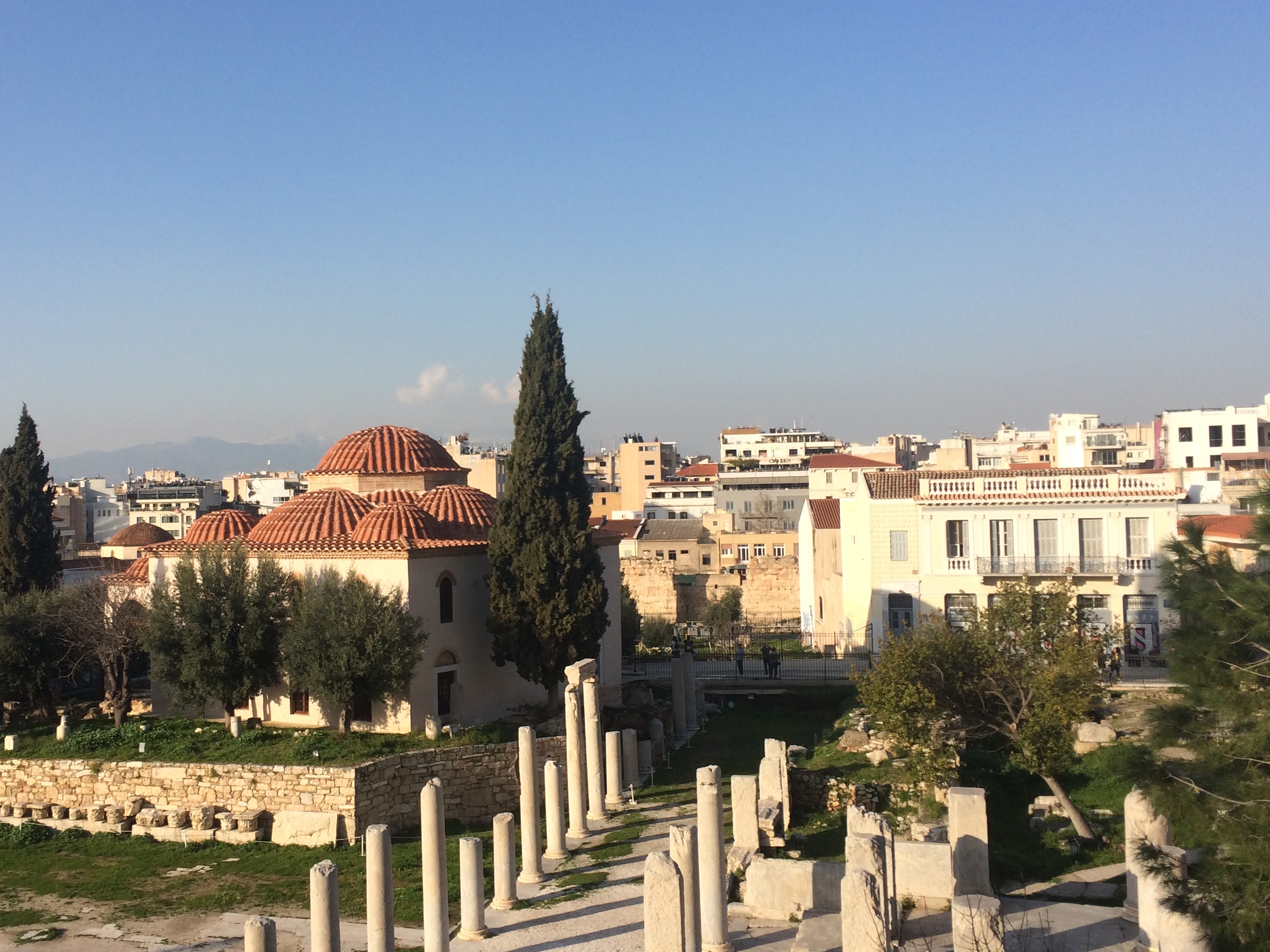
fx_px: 1394
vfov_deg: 37.7
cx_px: 496
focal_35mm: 38
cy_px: 450
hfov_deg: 48.6
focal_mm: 4.15
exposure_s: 1/1866
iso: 32
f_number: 2.2
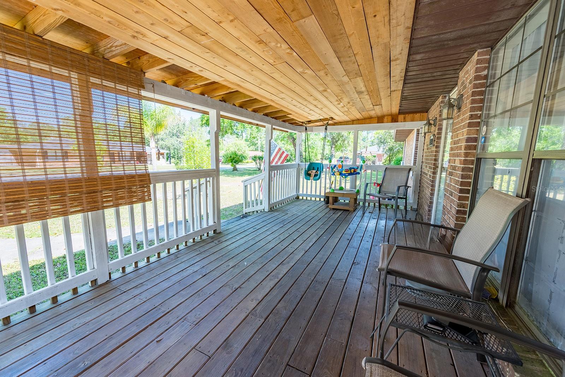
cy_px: 188
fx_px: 220
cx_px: 282
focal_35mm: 14
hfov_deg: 104.2
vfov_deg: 81.3
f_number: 8
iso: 200
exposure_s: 1/400
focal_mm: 14
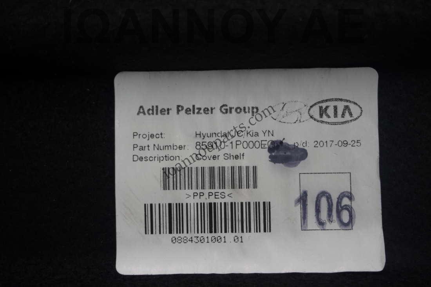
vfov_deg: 28.9
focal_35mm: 46
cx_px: 216
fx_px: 557
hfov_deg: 42.3
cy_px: 144
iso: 800
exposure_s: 1/60
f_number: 5
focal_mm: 31
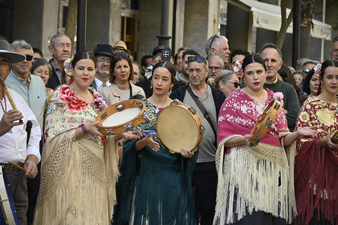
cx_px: 169
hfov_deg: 13.7
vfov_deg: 9.1
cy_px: 112
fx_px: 1408
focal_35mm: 150
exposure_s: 1/320
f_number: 5.6
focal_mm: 100
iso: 320
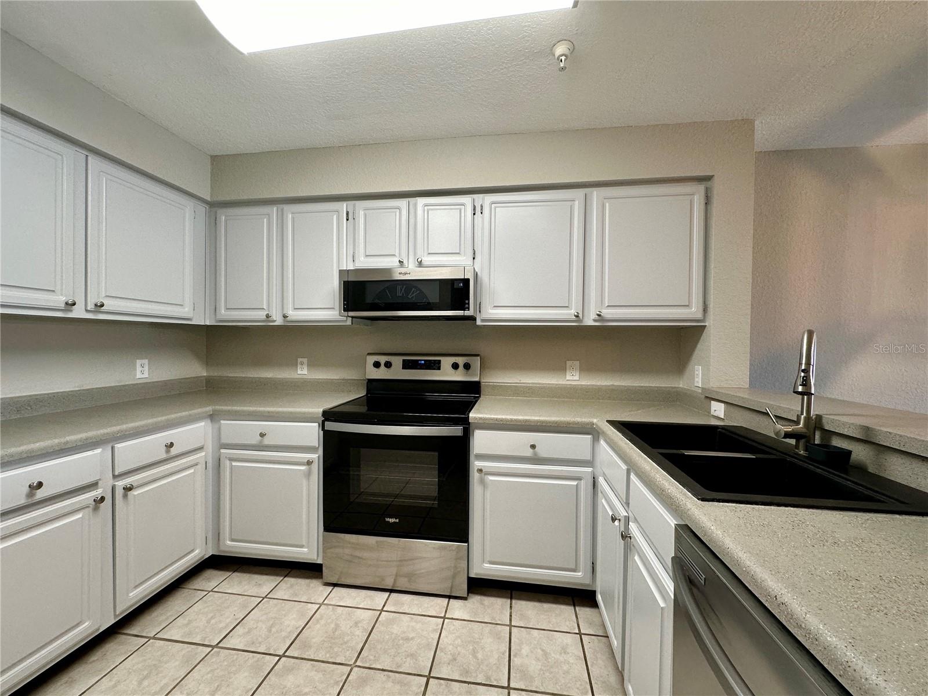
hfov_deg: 102.1
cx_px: 464
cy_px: 348
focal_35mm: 14
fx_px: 375
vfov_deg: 85.7
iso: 125
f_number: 2.2
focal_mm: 2.22
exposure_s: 1/120
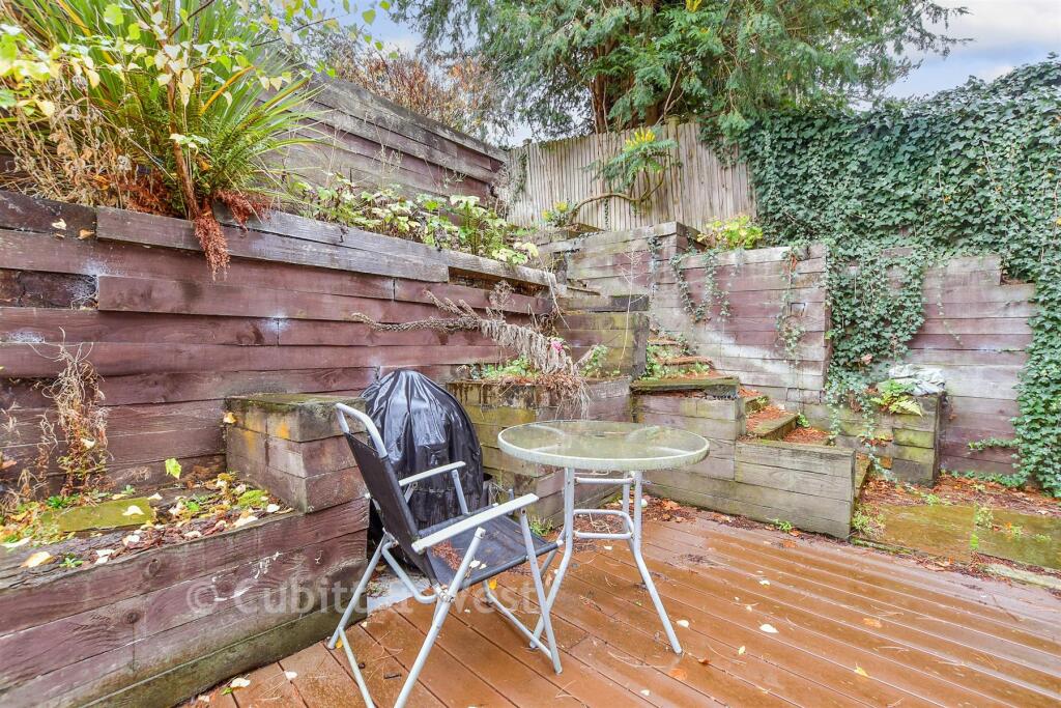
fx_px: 442
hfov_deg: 100.4
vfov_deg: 77.3
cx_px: 530
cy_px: 354
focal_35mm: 15
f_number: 8
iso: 160
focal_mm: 10
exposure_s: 1/6
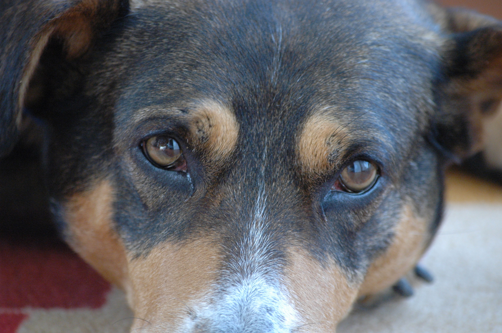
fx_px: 4597
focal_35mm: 330
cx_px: 251
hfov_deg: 6.3
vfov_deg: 4.2
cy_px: 166
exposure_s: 1/30
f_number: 5.6
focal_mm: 220
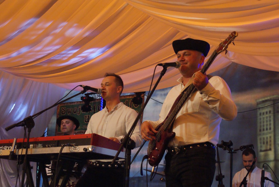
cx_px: 140
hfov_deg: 29.8
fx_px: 524
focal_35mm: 68
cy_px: 94
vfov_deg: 20.2
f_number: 6.3
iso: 1600
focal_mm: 45
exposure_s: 1/80
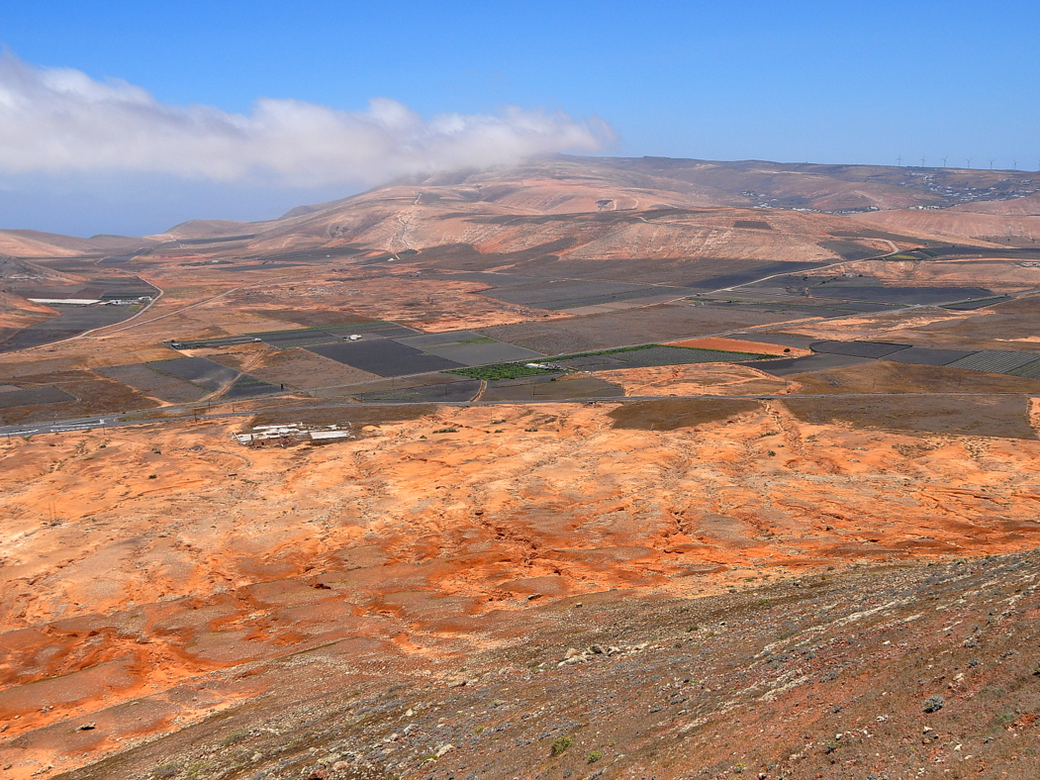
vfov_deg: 41.2
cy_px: 387
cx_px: 540
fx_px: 1038
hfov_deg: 53.2
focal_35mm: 35
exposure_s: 1/800
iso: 400
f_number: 9
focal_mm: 21
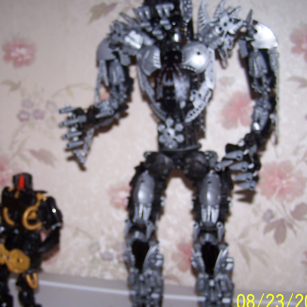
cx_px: 126
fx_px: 512
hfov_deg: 33.3
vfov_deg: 33.4
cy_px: 170
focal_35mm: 51
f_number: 2.8
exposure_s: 1/60
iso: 80
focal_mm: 6.3
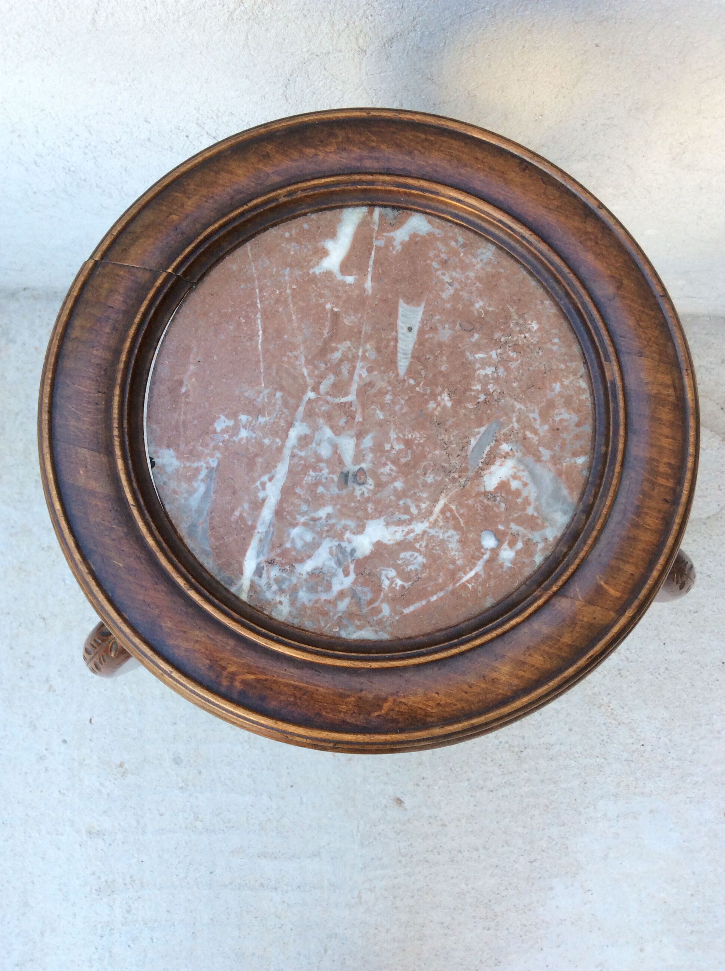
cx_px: 362
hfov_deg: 44.1
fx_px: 896
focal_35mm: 32
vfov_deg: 56.9
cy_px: 486
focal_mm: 3.3
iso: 50
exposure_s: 1/100
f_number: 2.4
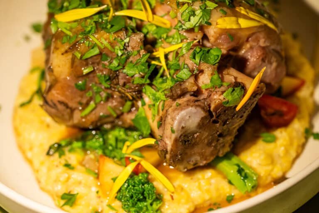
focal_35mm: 120
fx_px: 1063
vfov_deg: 11.4
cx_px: 160
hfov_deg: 17.1
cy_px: 106
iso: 1600
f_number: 4
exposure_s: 1/160
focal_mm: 120
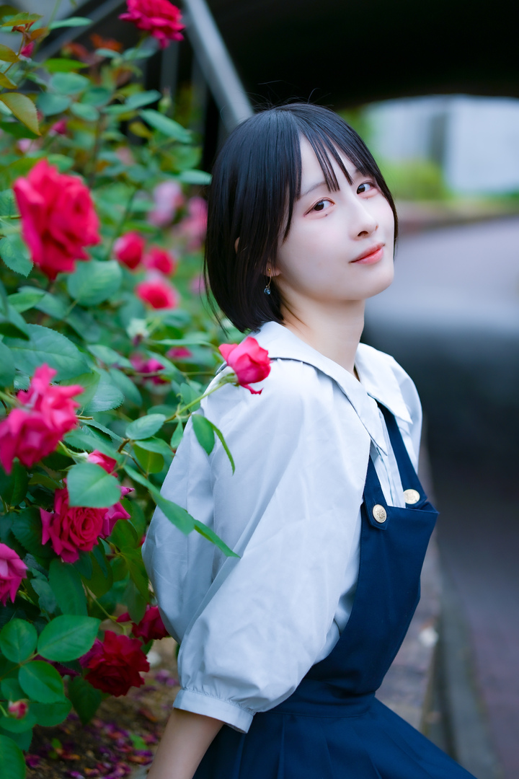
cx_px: 260
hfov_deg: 16.3
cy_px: 390
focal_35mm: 84
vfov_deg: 24.2
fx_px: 1816
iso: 100
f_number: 1.8
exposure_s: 1/800
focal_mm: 56
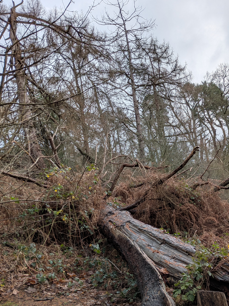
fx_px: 300
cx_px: 132
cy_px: 189
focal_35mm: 34
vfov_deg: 53.4
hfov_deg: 41.7
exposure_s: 1/491
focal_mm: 4.53
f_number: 1.7
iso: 28
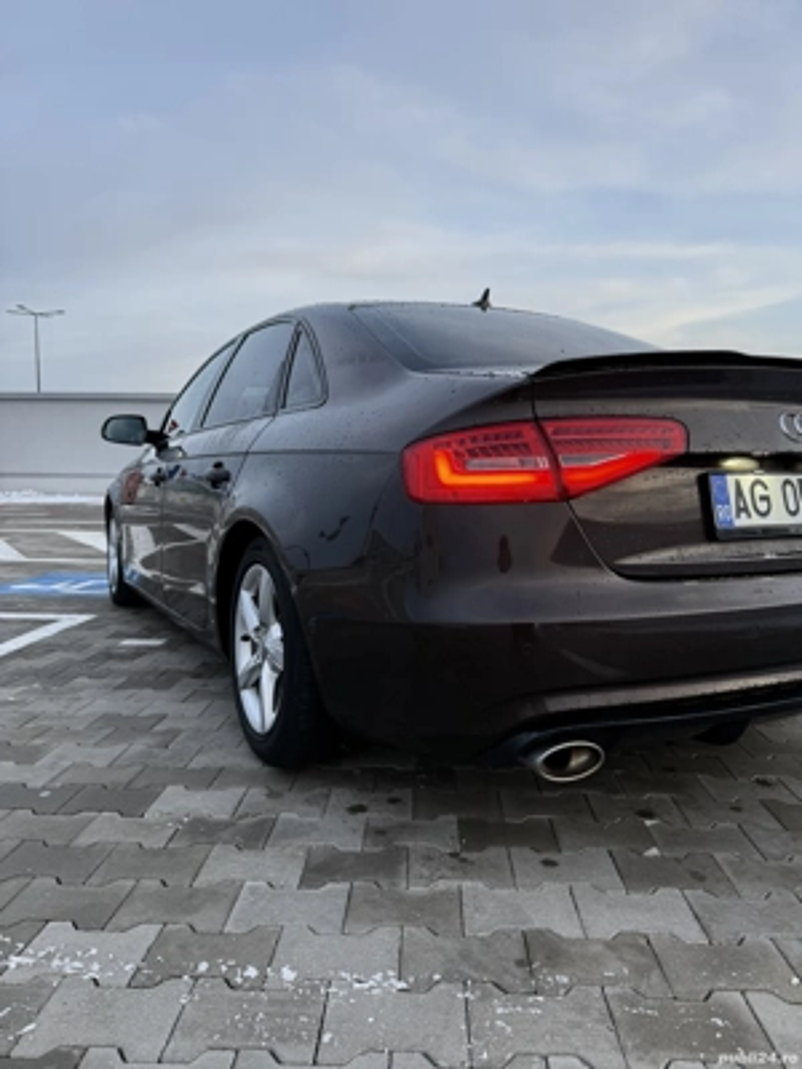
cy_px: 534
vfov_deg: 71.6
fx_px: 741
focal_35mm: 24
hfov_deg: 56.8
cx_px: 401
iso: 64
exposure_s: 1/146
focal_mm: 6.76
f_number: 1.78
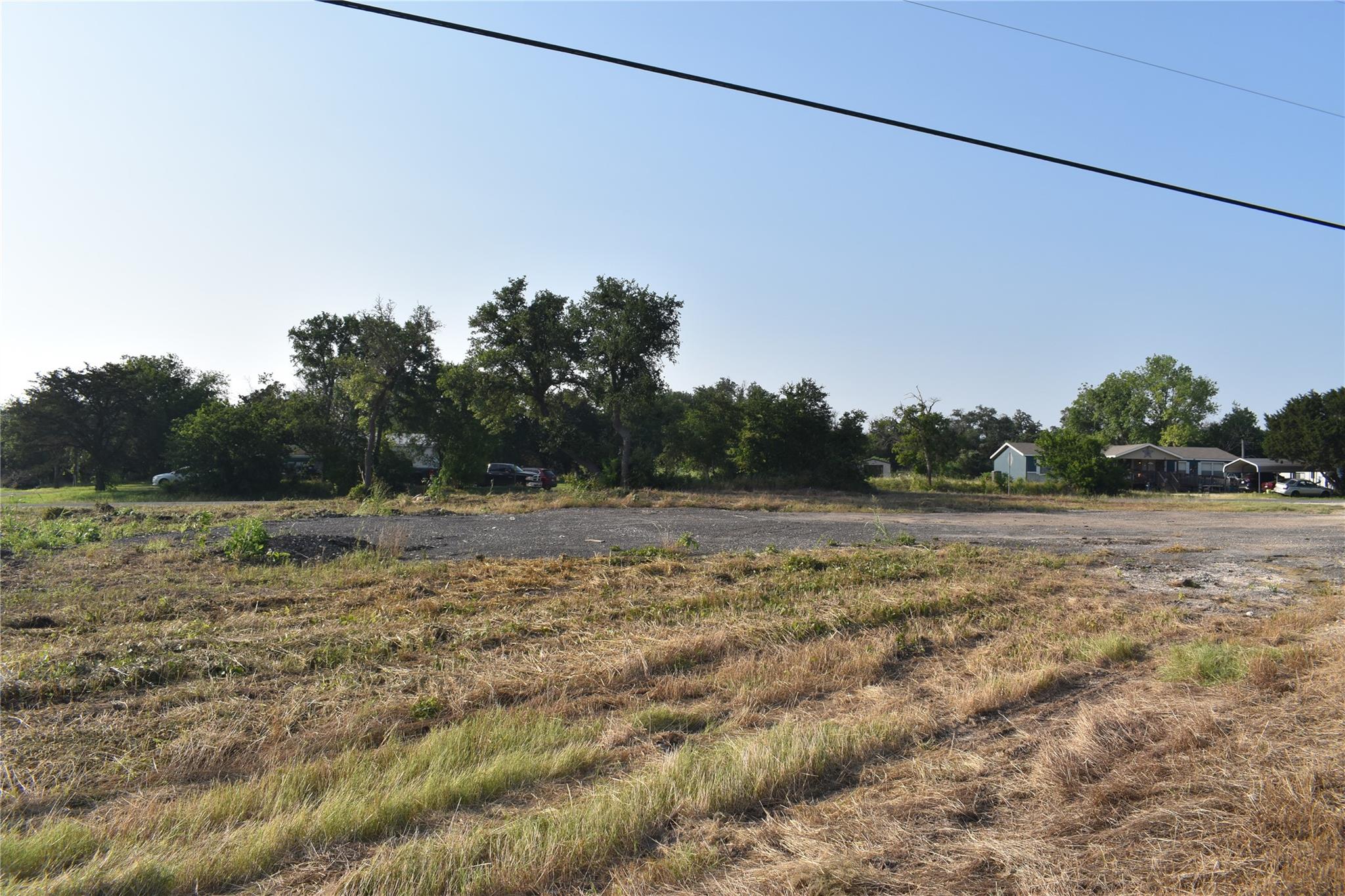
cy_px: 448
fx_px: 1009
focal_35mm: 27
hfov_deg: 67.4
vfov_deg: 47.9
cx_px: 672
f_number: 11
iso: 100
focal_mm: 18
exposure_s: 1/200
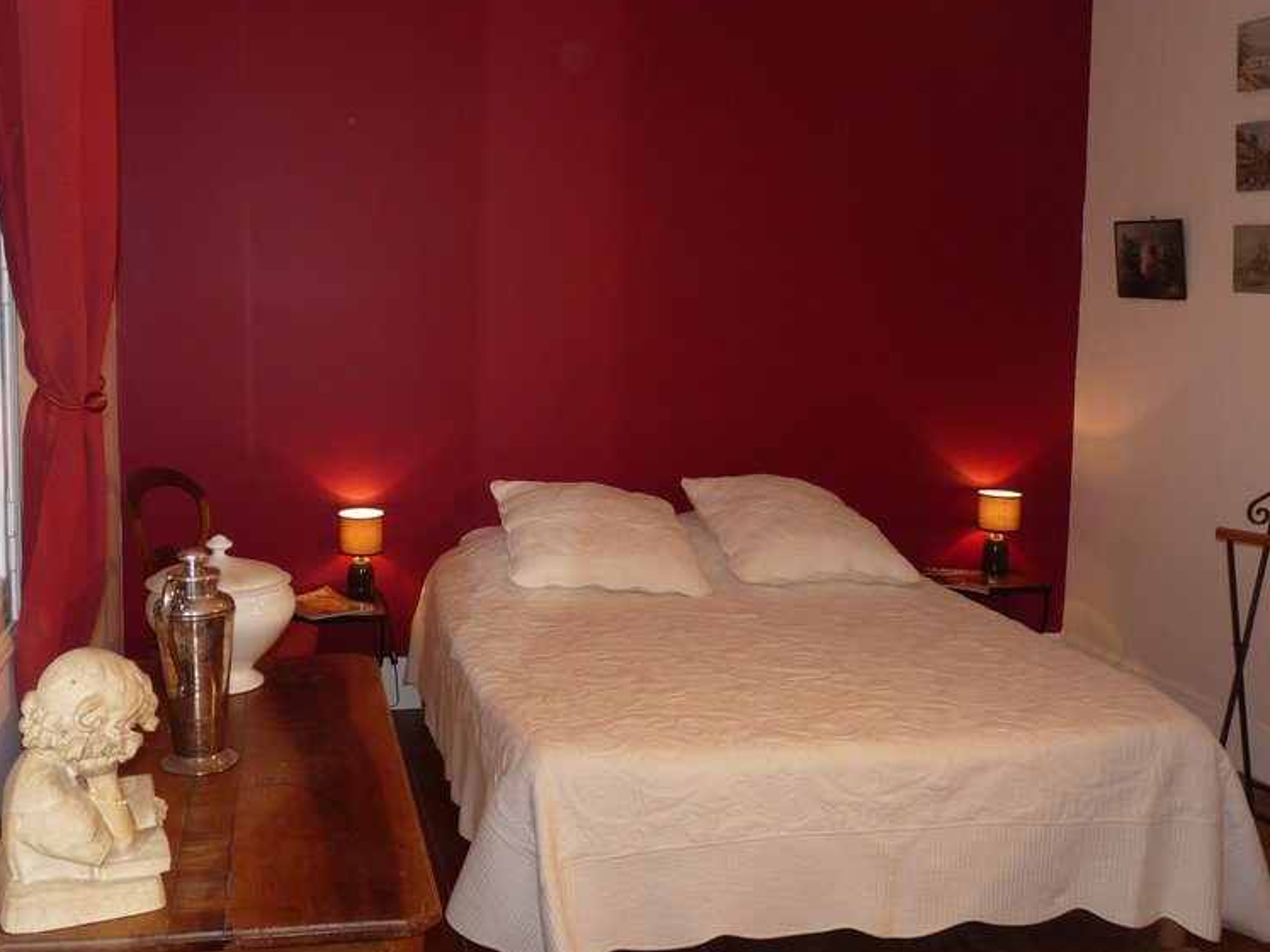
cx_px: 536
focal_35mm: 37
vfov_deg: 38.6
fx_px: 1357
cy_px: 420
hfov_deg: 50.0
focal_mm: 4.8
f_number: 2.8
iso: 100
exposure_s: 1/30
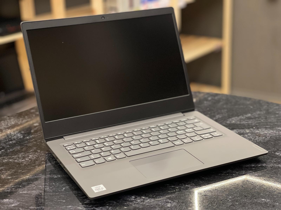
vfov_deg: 22.9
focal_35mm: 64
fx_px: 520
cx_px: 140
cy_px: 105
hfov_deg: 30.3
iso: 250
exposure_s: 1/40
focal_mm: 7.5
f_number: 2.2
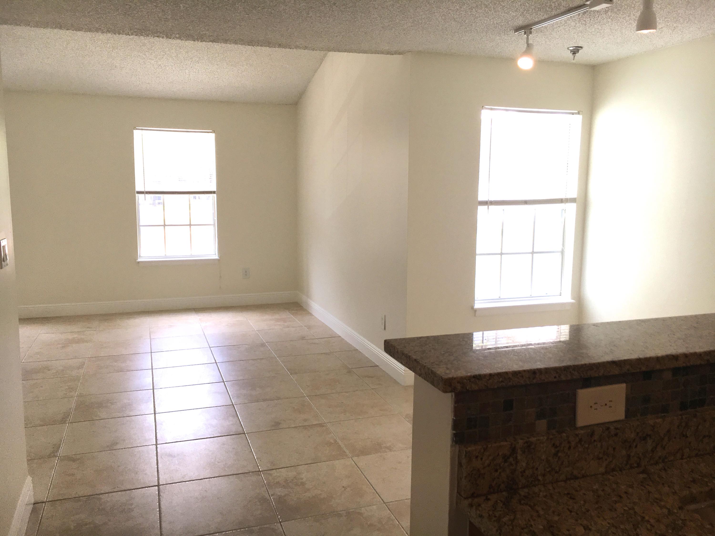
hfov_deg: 61.7
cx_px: 358
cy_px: 268
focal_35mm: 29
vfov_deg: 48.2
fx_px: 599
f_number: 2.2
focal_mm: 4.15
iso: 32
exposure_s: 1/120
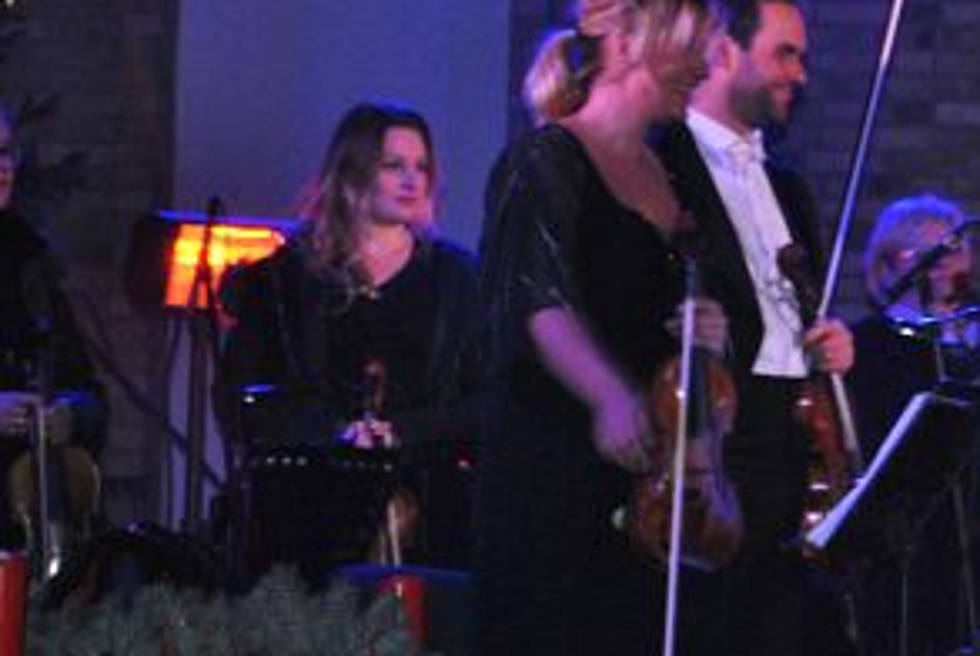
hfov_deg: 9.0
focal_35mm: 225
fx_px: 6141
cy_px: 77
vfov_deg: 6.1
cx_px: 1284
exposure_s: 1/60
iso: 200
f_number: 5.6
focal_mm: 55
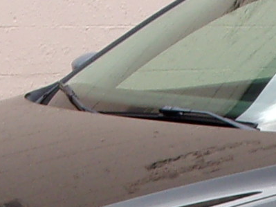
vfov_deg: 7.8
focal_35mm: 182
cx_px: 318
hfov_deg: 10.7
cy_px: 429
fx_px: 1451
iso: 80
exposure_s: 1/40
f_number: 10.8
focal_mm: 5.1
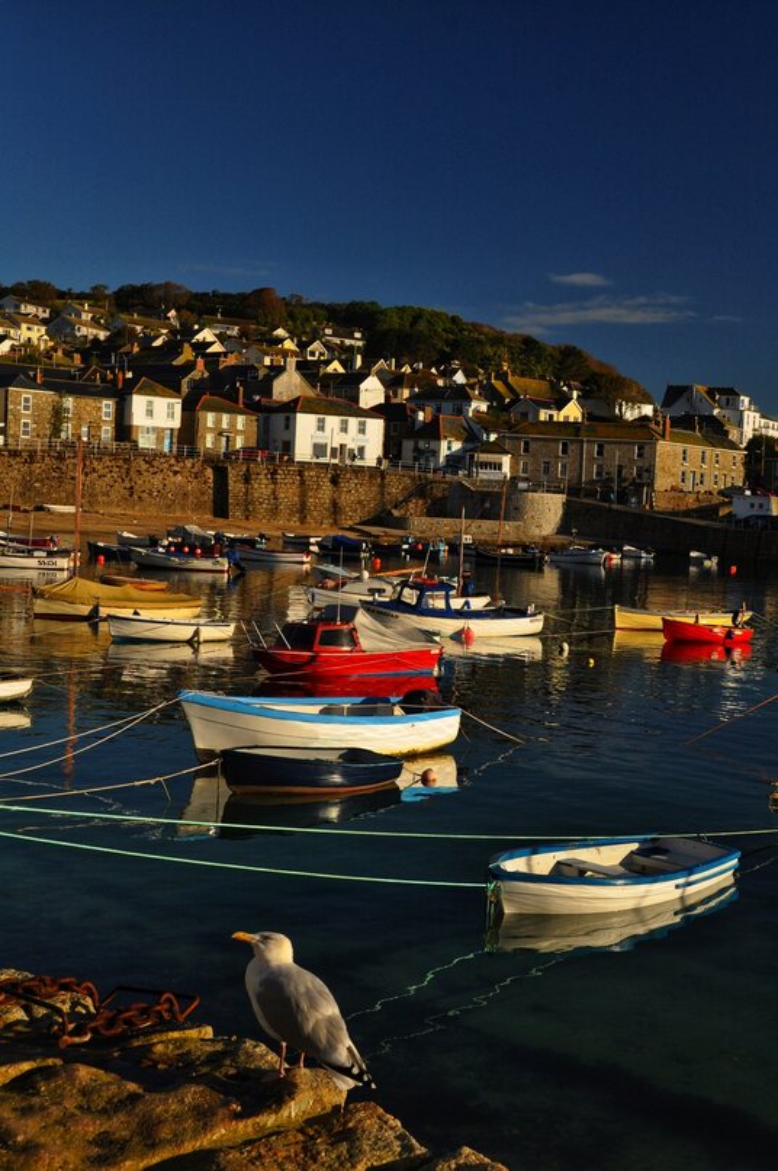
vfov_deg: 41.1
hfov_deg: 28.0
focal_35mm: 48
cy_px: 586
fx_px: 1559
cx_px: 389
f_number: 9
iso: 320
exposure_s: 1/320
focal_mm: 32
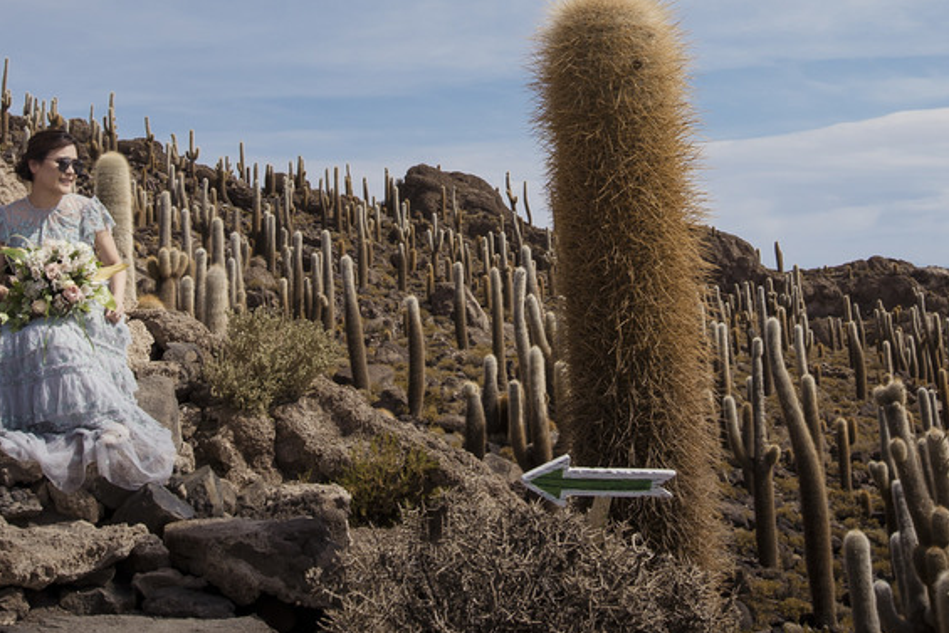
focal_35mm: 51
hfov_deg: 38.8
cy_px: -4
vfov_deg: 25.2
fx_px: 1345
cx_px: 519
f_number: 8
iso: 250
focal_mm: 24
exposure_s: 1/1250
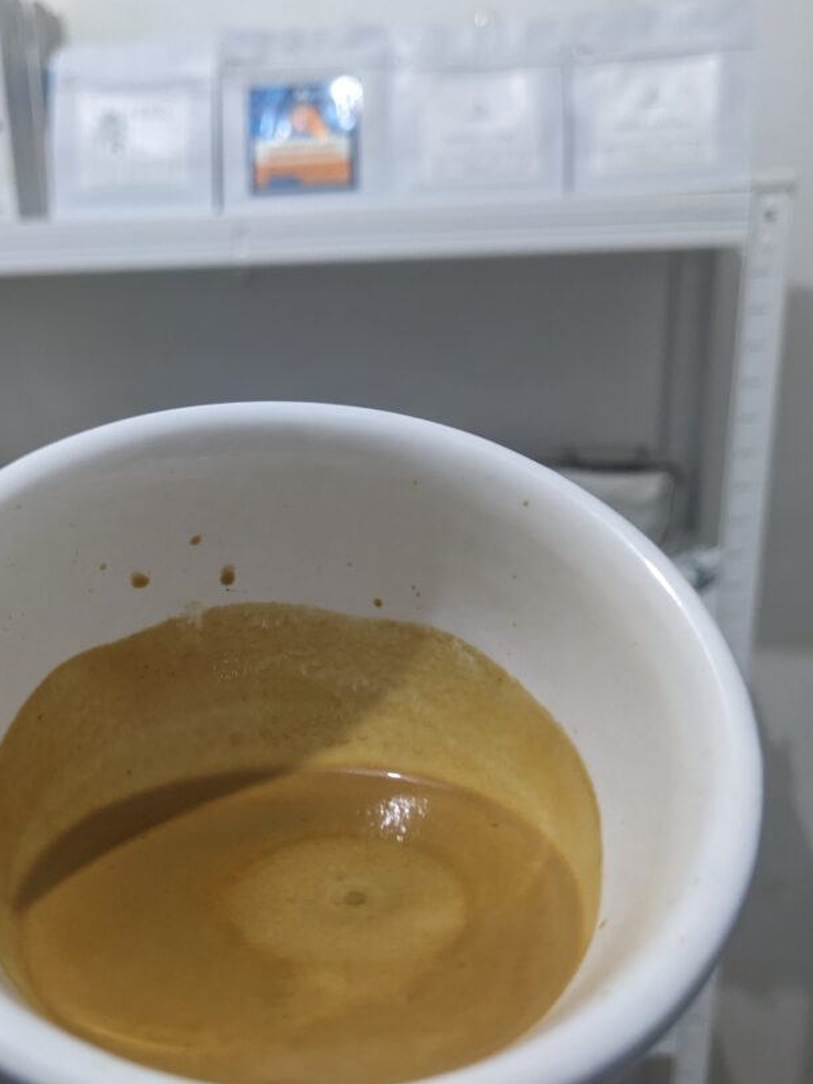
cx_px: 304
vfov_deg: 53.8
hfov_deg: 41.5
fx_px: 1064
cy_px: 608
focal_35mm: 34
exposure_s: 1/49.9
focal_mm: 4.38
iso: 333
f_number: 1.73
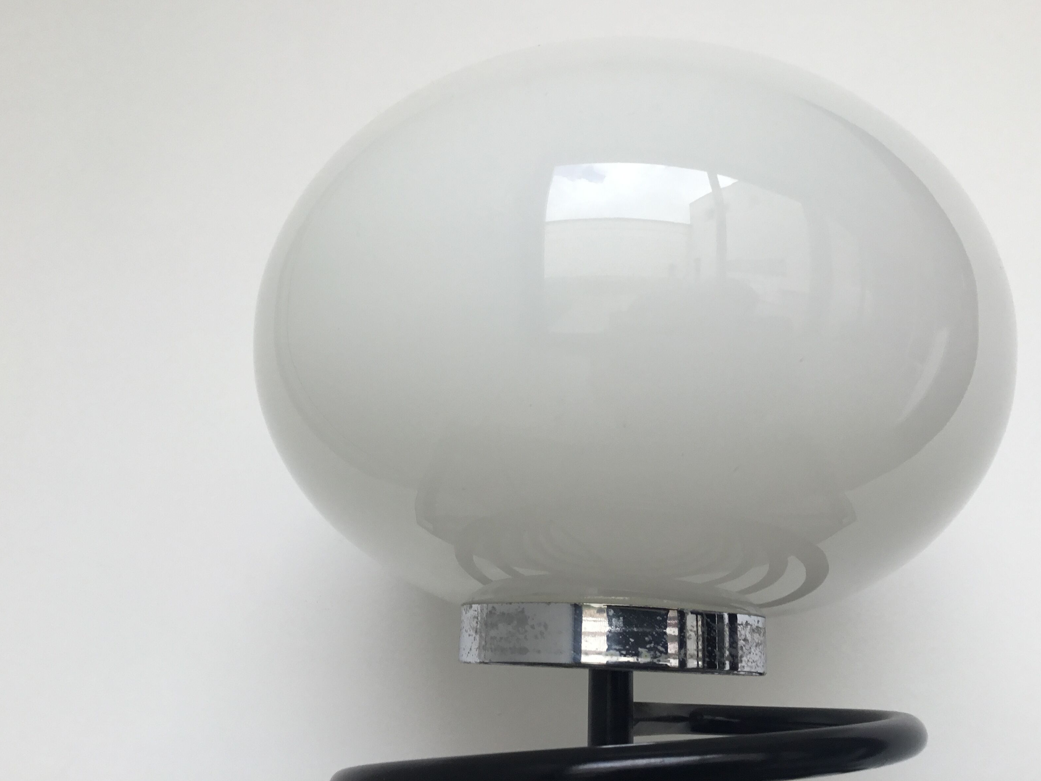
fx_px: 962
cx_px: 520
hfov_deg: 56.8
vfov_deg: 44.2
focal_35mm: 32
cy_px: 382
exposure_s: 1/198
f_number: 2.4
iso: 25
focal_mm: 3.3
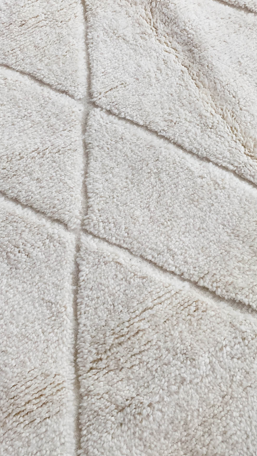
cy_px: 128
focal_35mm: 54
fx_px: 654
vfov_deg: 37.8
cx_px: 102
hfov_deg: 22.2
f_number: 2.2
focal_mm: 4.15
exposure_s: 1/100
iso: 50
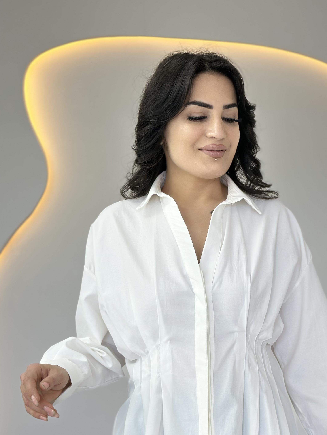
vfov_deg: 28.4
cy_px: 291
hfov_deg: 21.5
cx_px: 225
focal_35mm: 68
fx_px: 856
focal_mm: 6.86
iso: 80
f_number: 1.78
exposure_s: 1/141
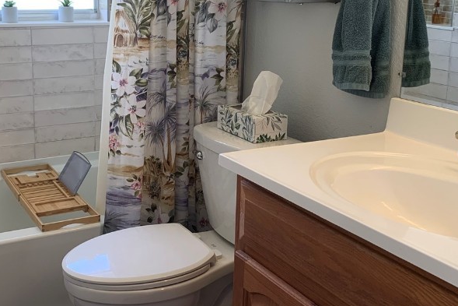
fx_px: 598
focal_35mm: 47
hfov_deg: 41.4
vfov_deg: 28.3
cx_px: 153
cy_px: 86
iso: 50
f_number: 1.8
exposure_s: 1/120
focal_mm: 4.25
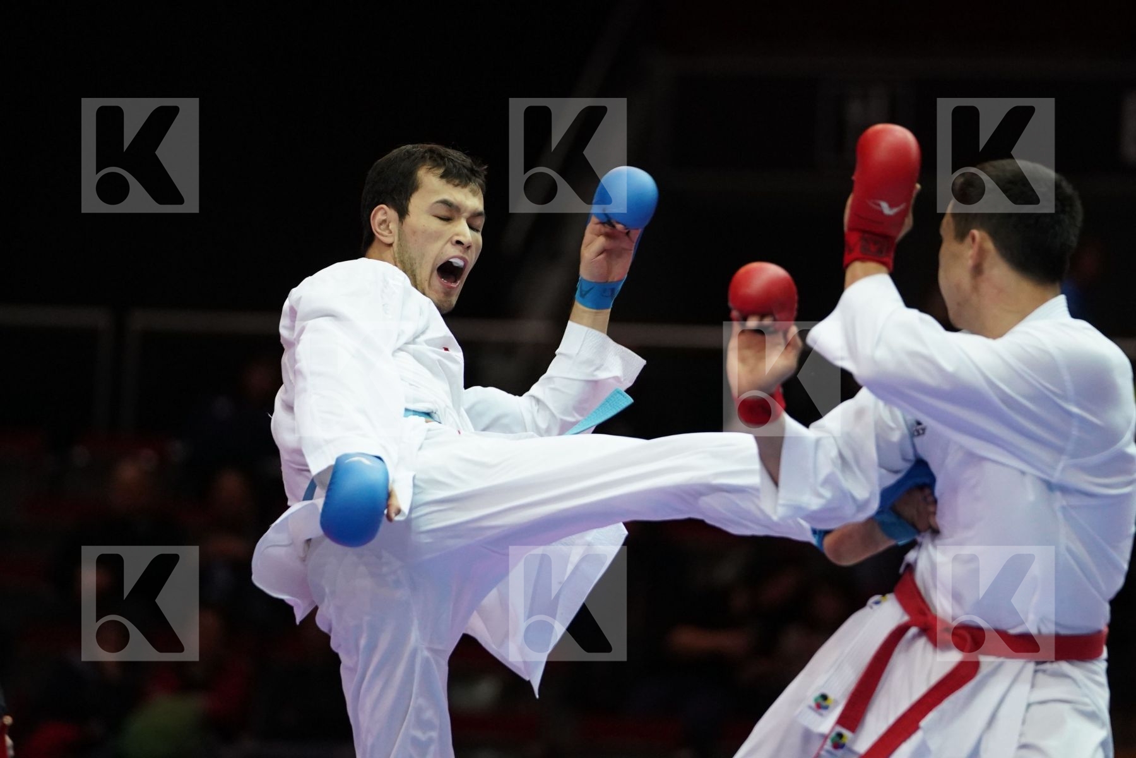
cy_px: 379
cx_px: 568
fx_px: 8803
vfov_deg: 4.9
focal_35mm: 279
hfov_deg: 7.4
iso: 3200
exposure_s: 1/1000
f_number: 2.8
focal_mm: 186
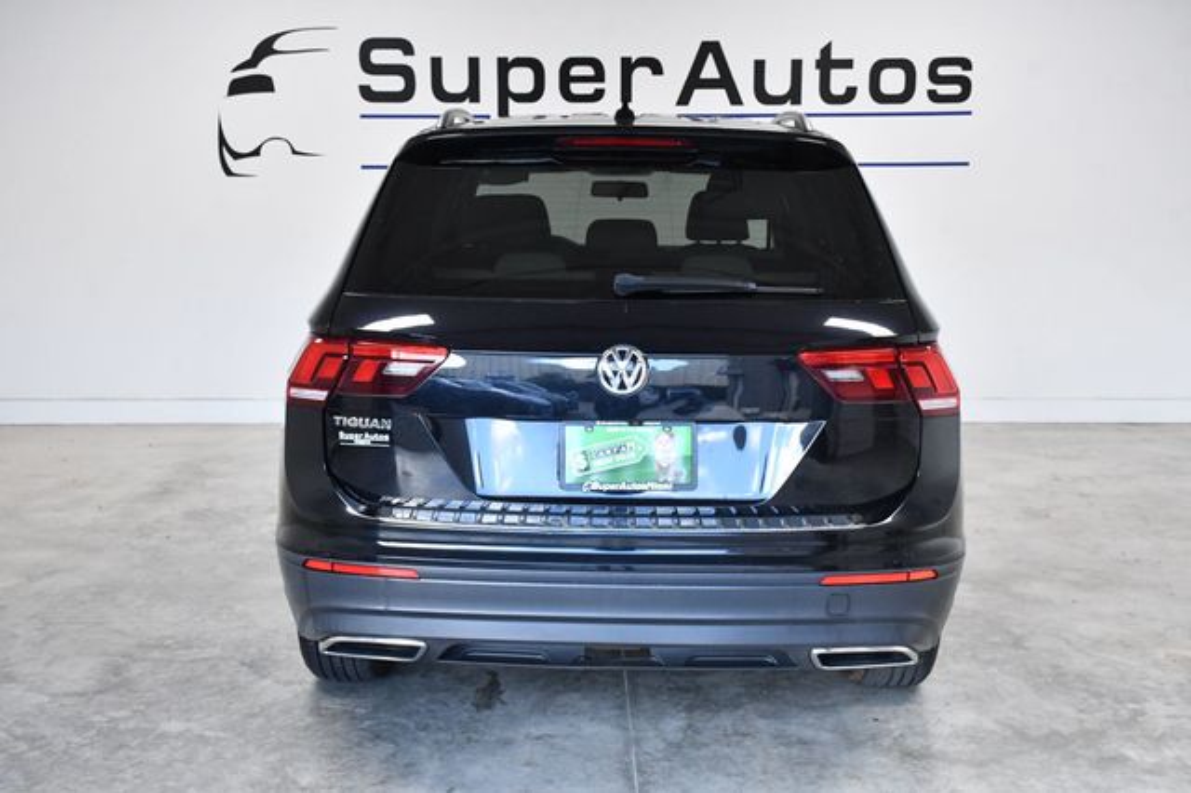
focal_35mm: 40
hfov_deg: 48.5
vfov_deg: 33.4
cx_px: 596
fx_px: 1323
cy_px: 396
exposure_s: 1/250
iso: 2500
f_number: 8
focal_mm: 27
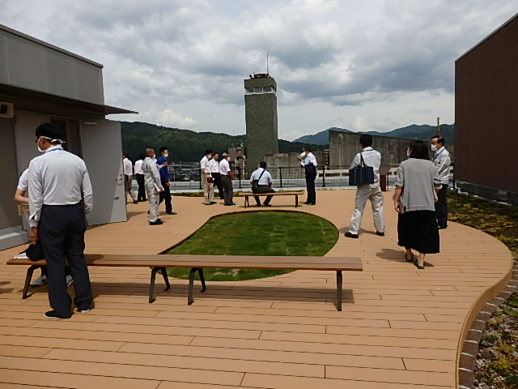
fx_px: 374
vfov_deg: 54.9
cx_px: 259
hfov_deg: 69.4
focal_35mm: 25
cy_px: 194
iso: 125
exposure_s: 1/400
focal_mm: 4.5
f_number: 8.7
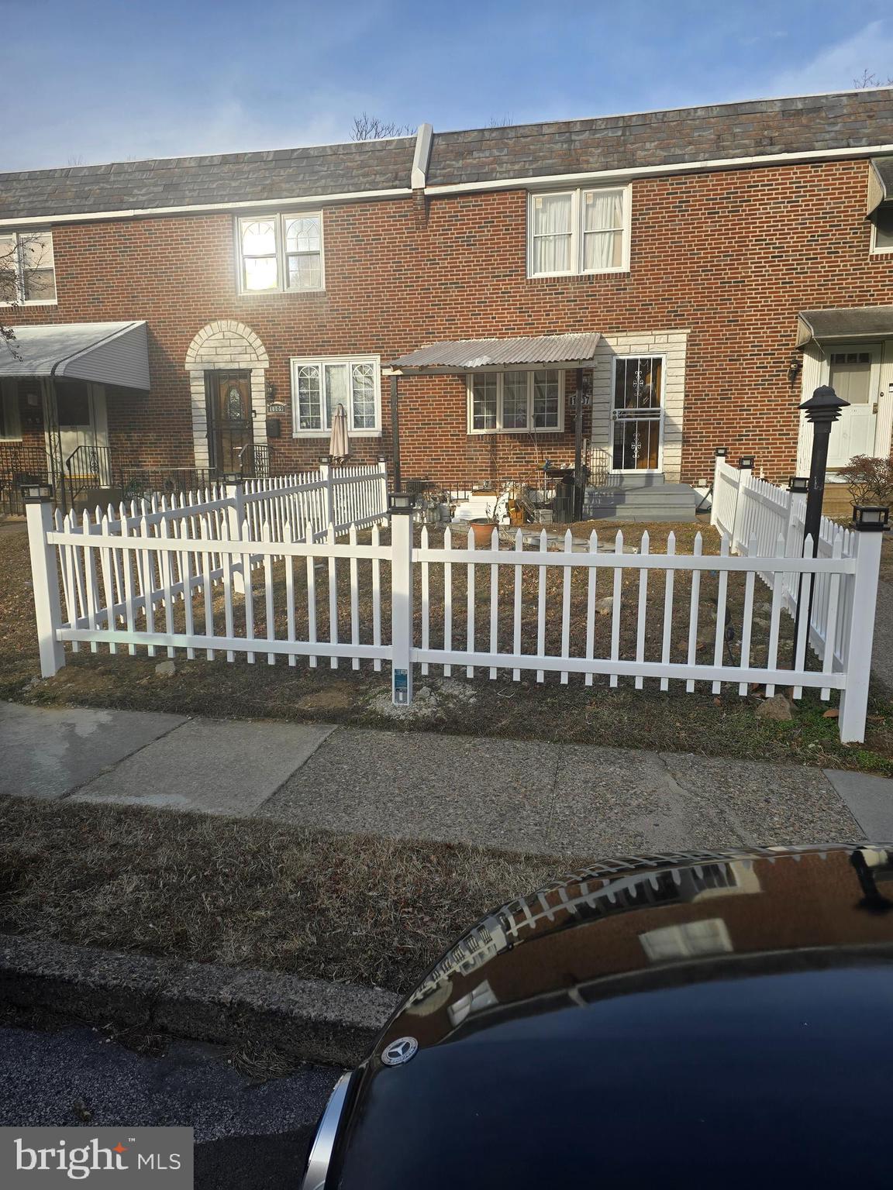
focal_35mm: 23
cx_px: 446
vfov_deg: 73.9
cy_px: 595
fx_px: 791
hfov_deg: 58.9
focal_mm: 6.3
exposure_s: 1/419
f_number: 1.7
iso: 12
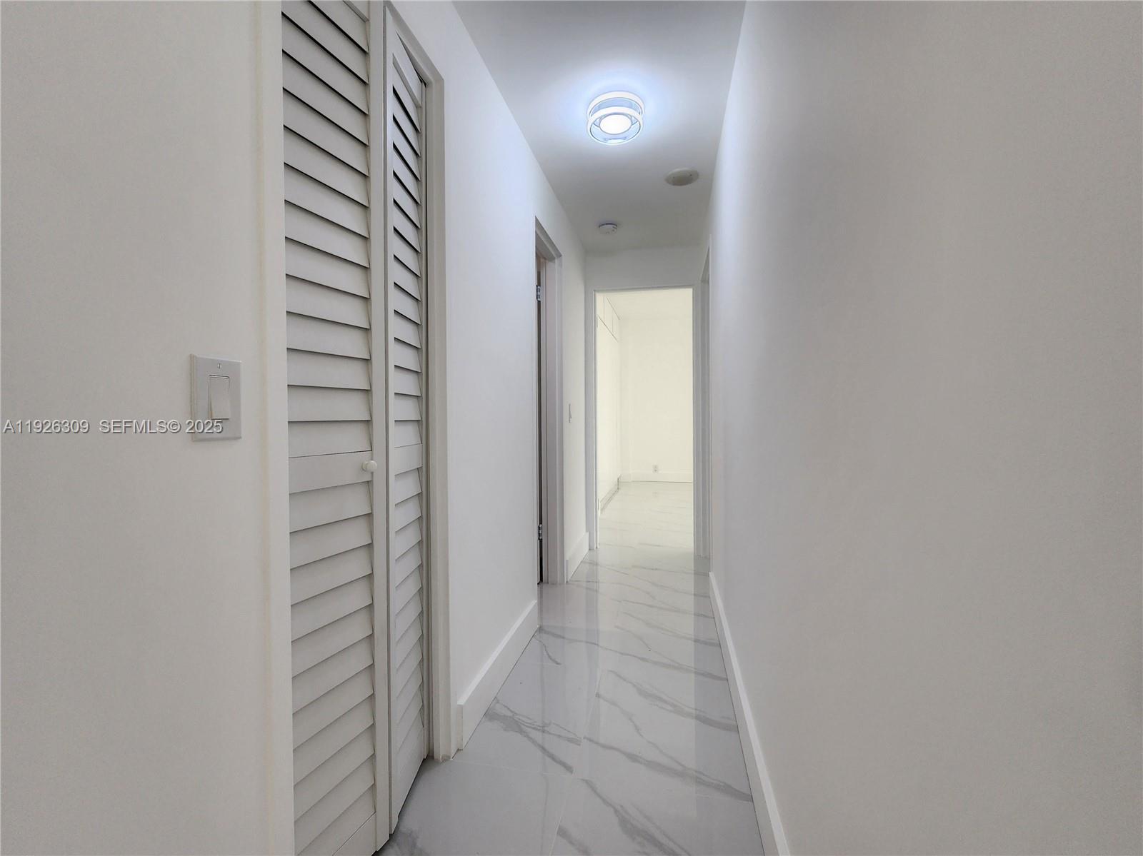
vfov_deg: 89.9
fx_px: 429
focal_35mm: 13
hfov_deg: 106.2
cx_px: 572
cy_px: 428
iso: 80
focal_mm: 2.2
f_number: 2.2
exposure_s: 1/120
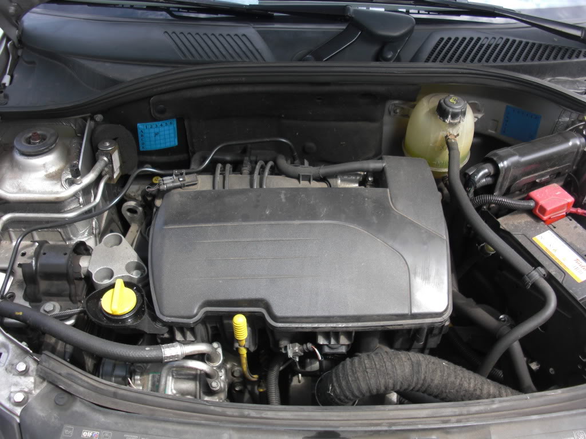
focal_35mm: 36
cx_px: 293
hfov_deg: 51.4
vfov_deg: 39.7
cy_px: 220
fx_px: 609
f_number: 2.8
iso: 50
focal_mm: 6.3
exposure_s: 1/160
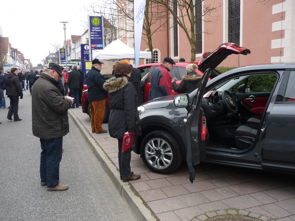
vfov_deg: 42.9
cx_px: 148
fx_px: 281
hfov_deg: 55.4
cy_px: 110
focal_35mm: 33
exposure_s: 1/125
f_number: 2.8
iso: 100
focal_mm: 5.5
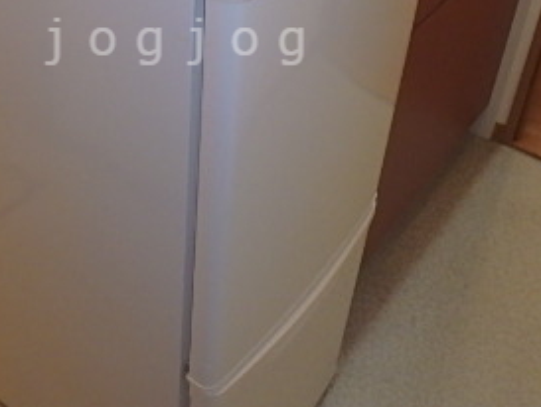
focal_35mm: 49
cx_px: 180
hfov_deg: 38.4
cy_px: 41
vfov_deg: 28.6
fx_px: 766
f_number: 3.5
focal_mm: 3.7
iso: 400
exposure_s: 1/30
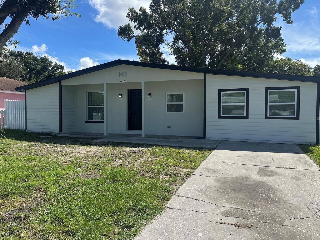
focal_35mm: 25
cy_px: 118
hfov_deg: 69.4
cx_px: 166
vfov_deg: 54.9
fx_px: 231
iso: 80
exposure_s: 1/4762
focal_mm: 6.86
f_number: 1.78
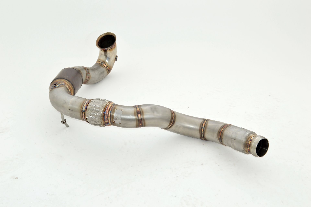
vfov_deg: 22.6
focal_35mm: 60
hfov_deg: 33.4
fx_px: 518
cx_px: 156
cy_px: 104
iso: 200
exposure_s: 1/160
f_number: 10
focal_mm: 40
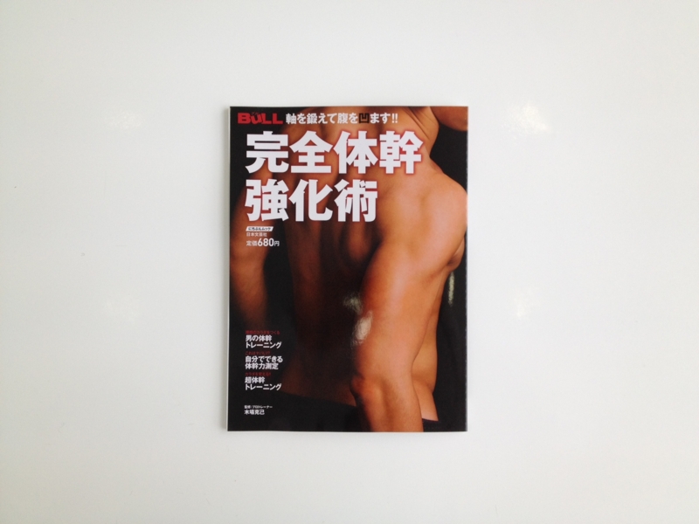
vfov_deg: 40.7
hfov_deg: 52.6
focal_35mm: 35
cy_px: 262
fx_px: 707
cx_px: 350
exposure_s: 1/149
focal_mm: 4.28
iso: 64
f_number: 2.4
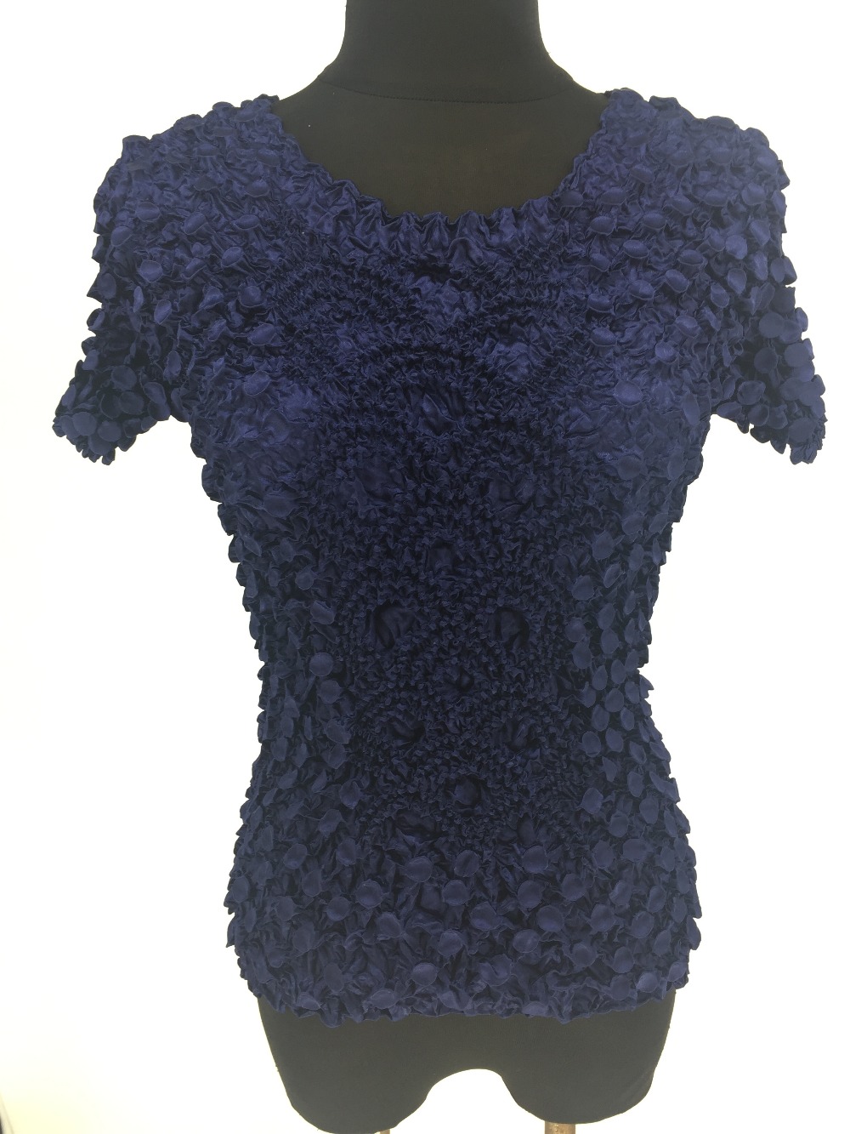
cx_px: 425
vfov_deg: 61.7
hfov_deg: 48.2
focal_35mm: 29
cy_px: 567
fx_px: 949
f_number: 2.2
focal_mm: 4.15
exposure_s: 1/50
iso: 32
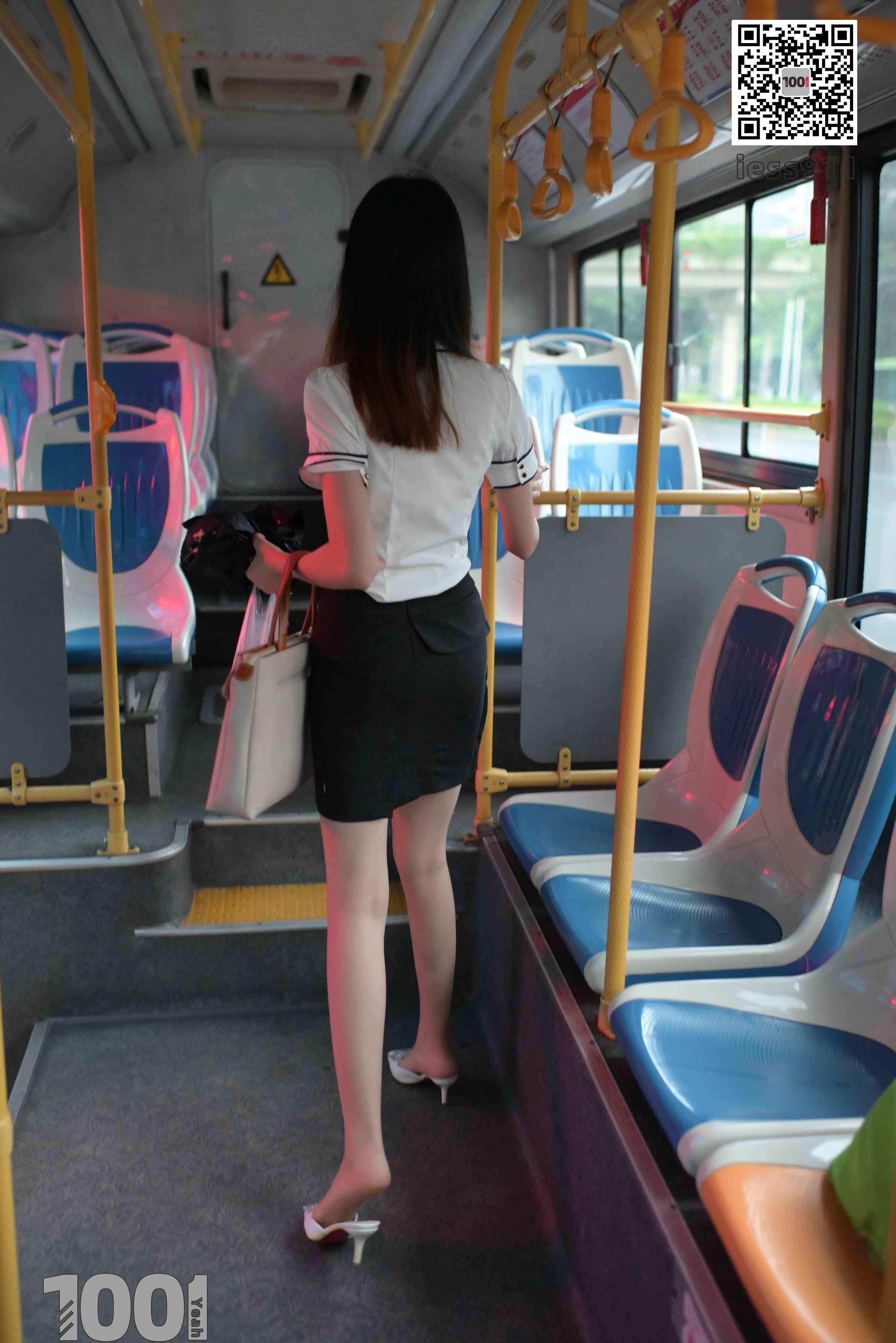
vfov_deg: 53.1
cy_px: 688
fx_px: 1344
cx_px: 456
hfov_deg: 36.9
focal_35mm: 36
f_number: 2.2
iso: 6400
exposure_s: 1/200
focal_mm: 35
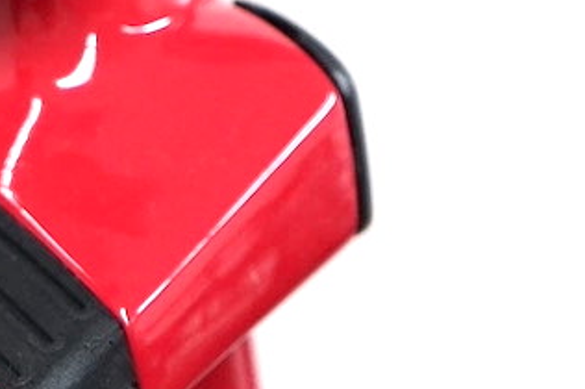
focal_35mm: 226
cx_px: -359
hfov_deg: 8.8
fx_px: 3669
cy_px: 369
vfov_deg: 6.1
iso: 800
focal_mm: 34
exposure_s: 1/60
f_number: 4
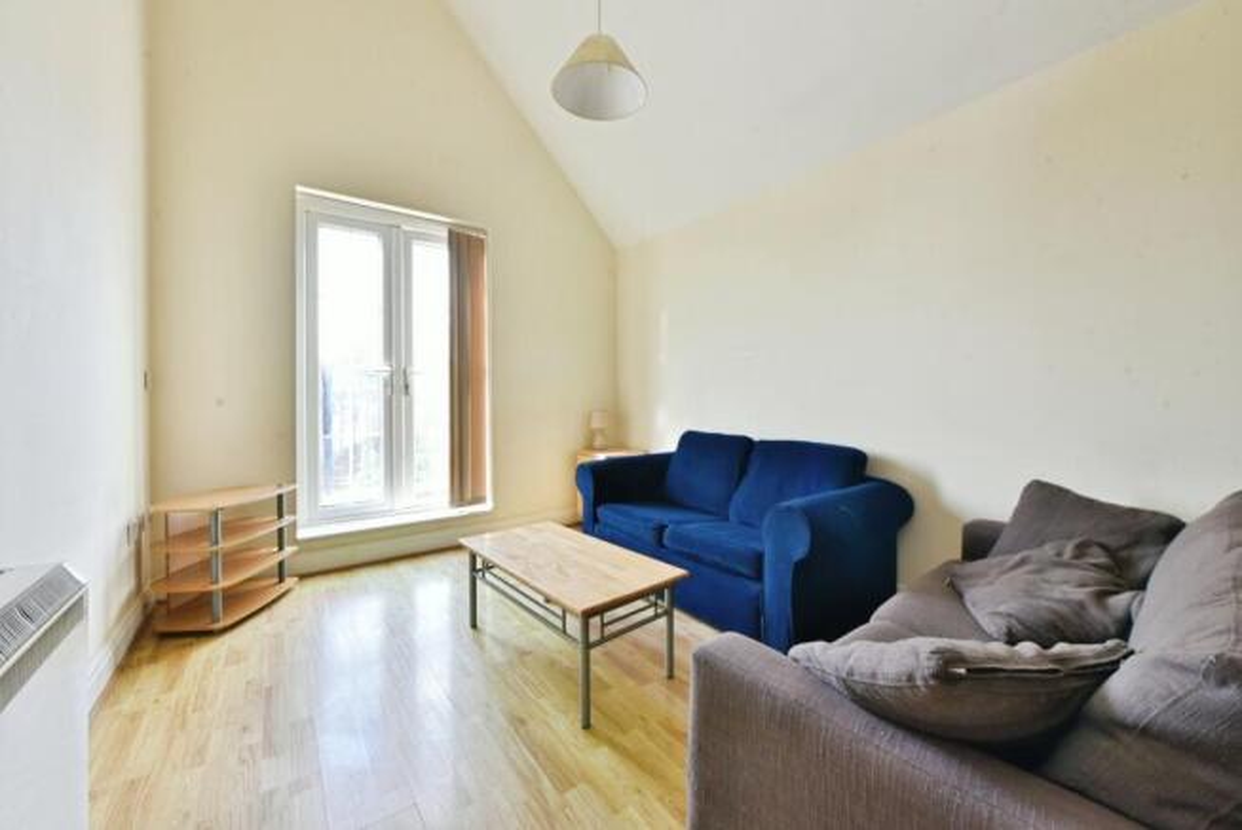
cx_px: 621
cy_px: 415
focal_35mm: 14
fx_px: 483
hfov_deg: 104.2
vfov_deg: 81.3
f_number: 11
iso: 640
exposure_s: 1/15
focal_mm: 14
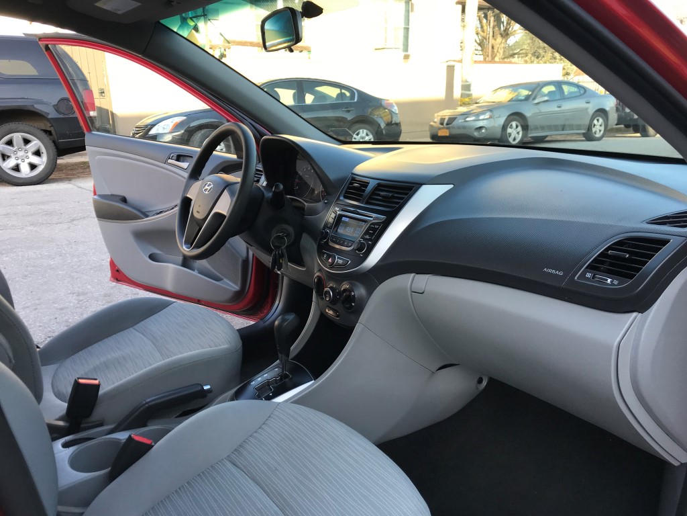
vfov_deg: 49.7
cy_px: 258
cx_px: 344
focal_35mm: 28
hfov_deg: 63.4
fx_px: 556
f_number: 1.8
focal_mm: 3.99
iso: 20
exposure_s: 1/183
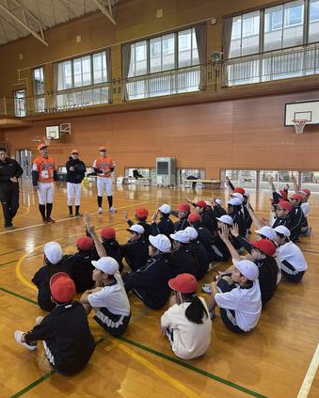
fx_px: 330
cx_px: 156
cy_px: 191
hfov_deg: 51.6
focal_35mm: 28
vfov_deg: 62.2
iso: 125
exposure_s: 1/120
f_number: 1.5
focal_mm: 5.7
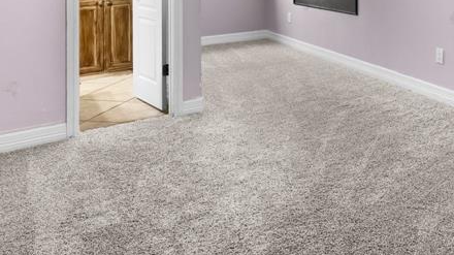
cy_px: -50
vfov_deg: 26.9
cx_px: 396
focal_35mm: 39
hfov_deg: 47.2
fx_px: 469
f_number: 8
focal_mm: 16
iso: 800
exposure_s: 1
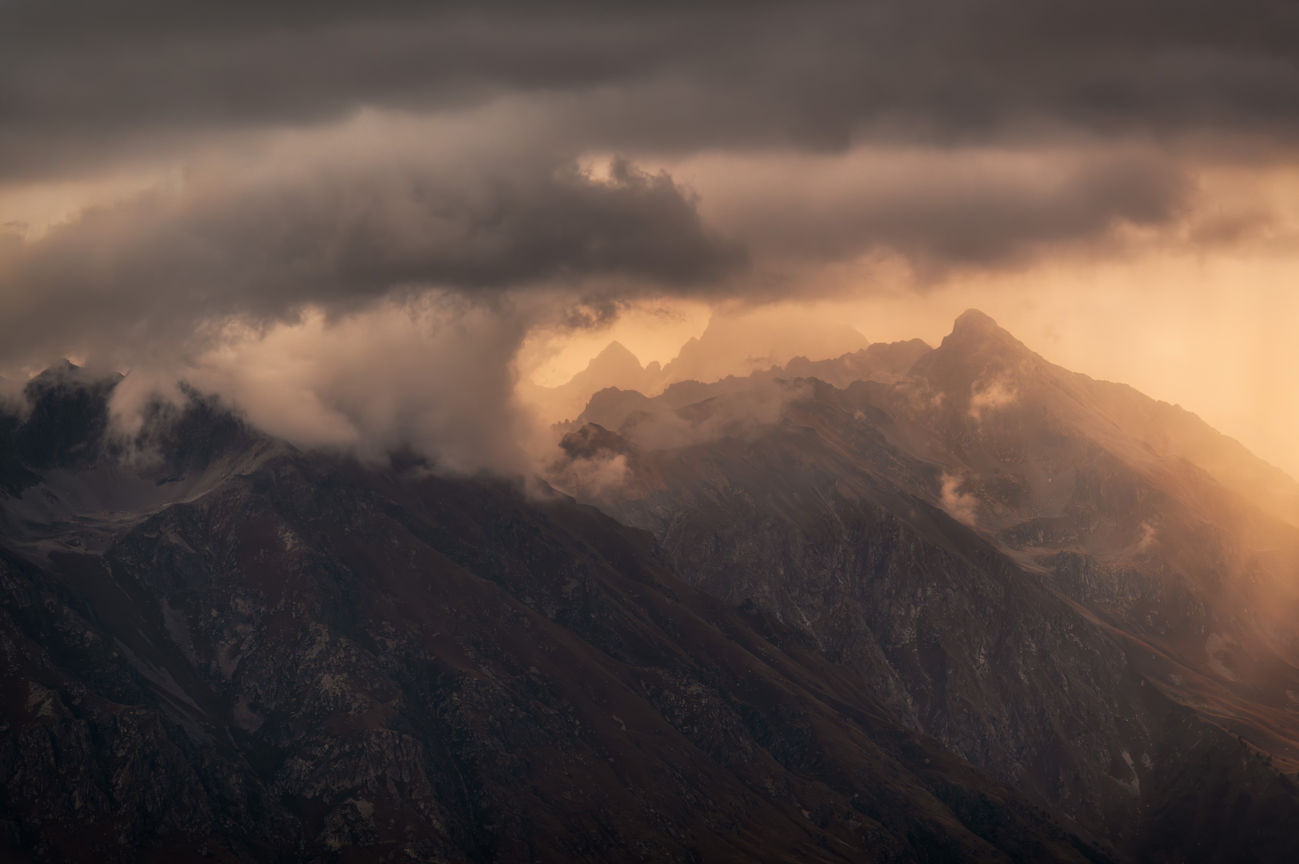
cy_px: 432
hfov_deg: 15.2
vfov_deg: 10.1
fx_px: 4868
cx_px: 650
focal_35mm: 135
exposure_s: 1/320
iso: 400
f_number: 3.5
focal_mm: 135
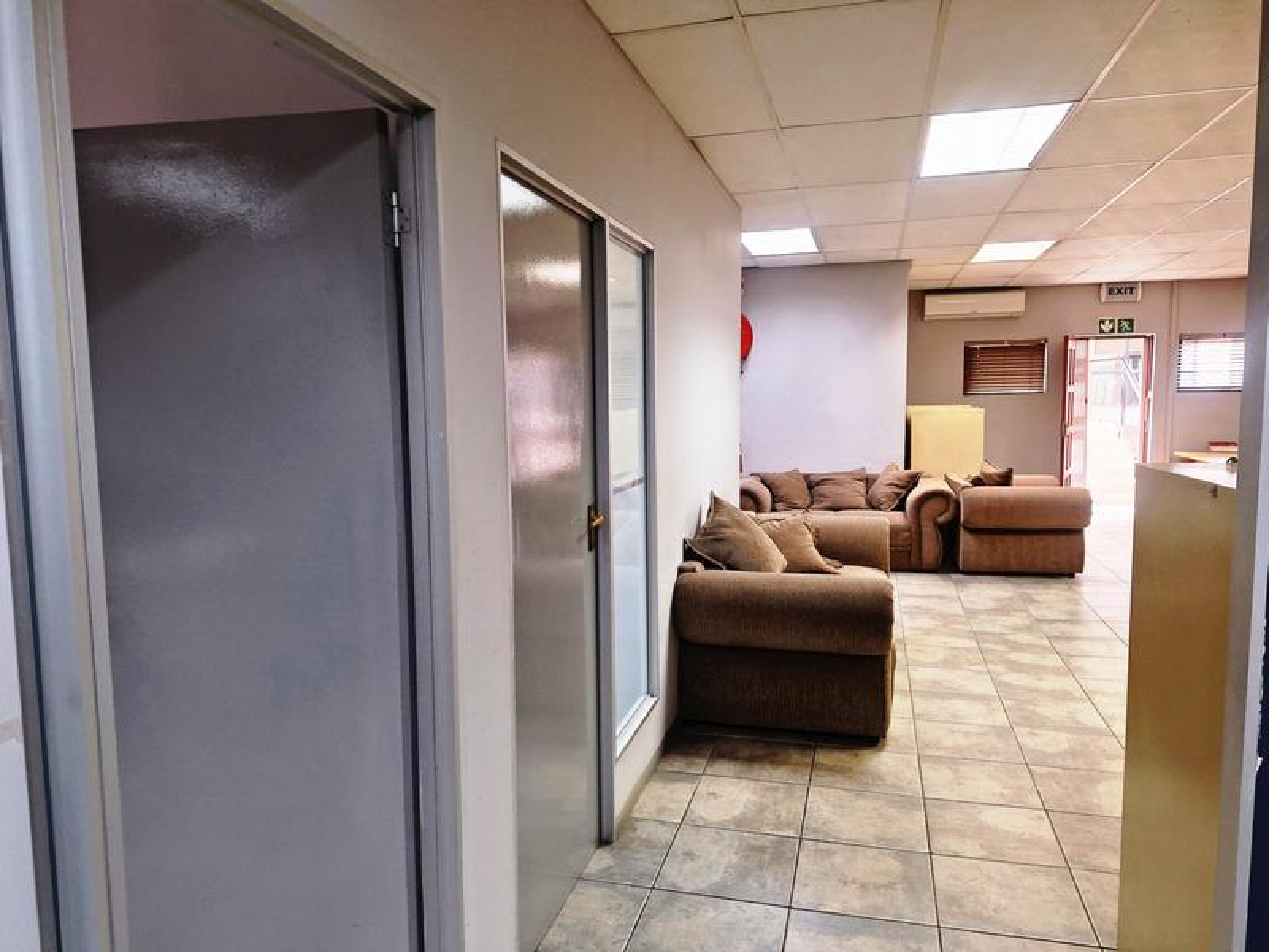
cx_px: 634
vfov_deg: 58.9
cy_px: 476
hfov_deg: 73.9
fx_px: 843
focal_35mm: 23
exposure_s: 1/40
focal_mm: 5.54
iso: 125
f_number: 1.8
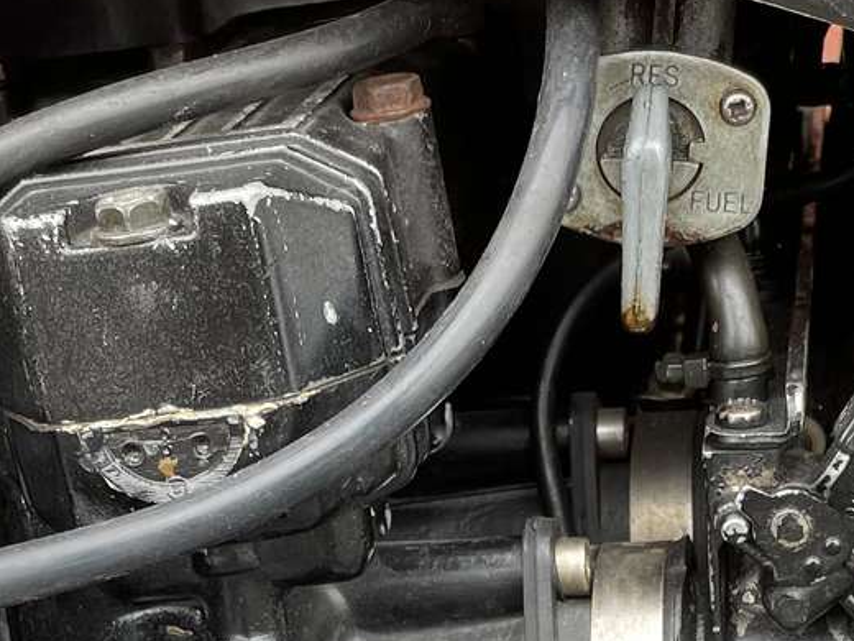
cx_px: 419
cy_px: 894
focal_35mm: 100
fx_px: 2467
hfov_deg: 19.6
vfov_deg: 14.1
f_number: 1.6
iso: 32
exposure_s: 1/132
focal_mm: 4.2
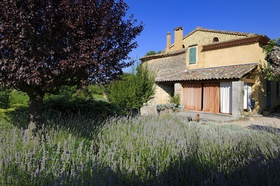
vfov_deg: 53.1
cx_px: 140
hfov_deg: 73.8
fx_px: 187
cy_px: 93
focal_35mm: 24
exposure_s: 1/200
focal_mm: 24
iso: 200
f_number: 11
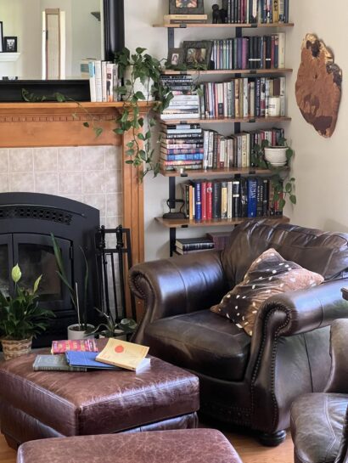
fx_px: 1030
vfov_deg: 25.3
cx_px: 174
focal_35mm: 77
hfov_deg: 19.2
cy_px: 232
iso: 800
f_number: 2.8
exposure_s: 1/58
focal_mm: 9
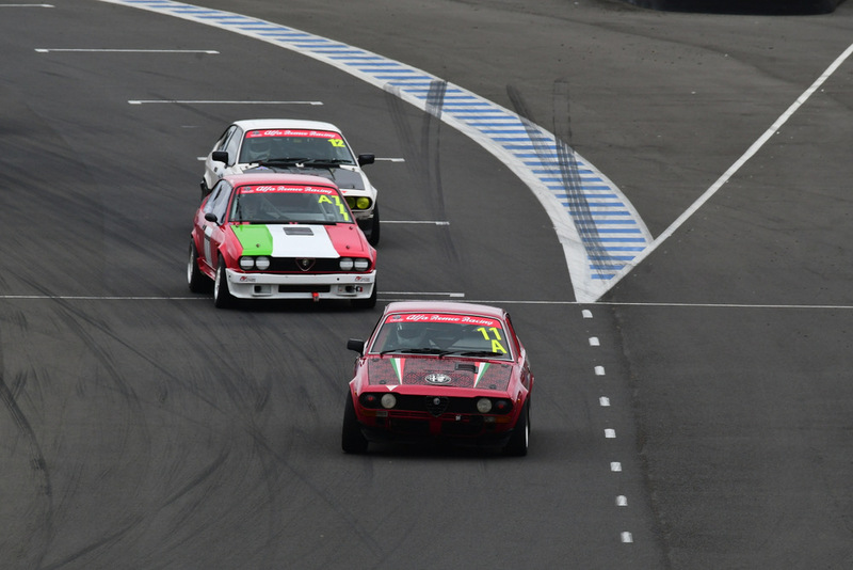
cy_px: 285
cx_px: 426
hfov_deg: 3.4
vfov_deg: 2.2
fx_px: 14577
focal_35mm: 615
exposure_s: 1/640
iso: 640
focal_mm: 410
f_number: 11
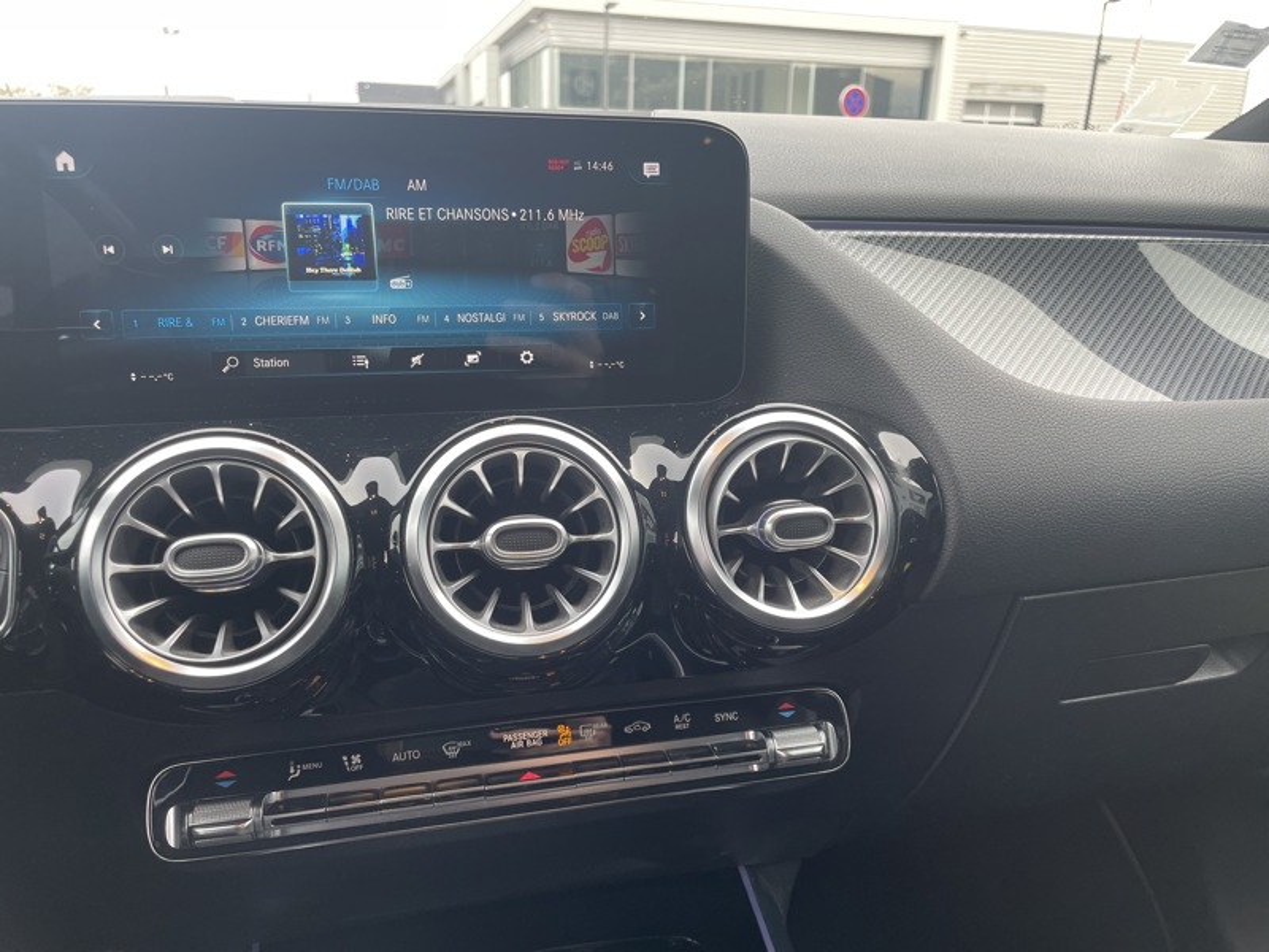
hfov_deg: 67.3
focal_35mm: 26
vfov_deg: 53.1
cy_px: 476
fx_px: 953
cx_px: 634
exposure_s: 1/121
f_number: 1.6
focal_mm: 4.2
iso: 80
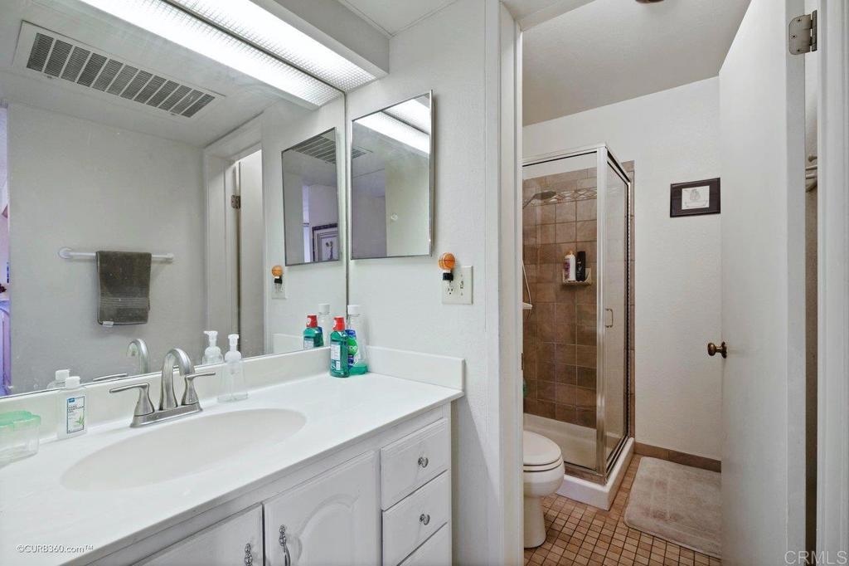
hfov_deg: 100.4
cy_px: 283
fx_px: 354
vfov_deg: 77.3
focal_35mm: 15
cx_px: 424
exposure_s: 1/2
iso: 400
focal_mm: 10
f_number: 8
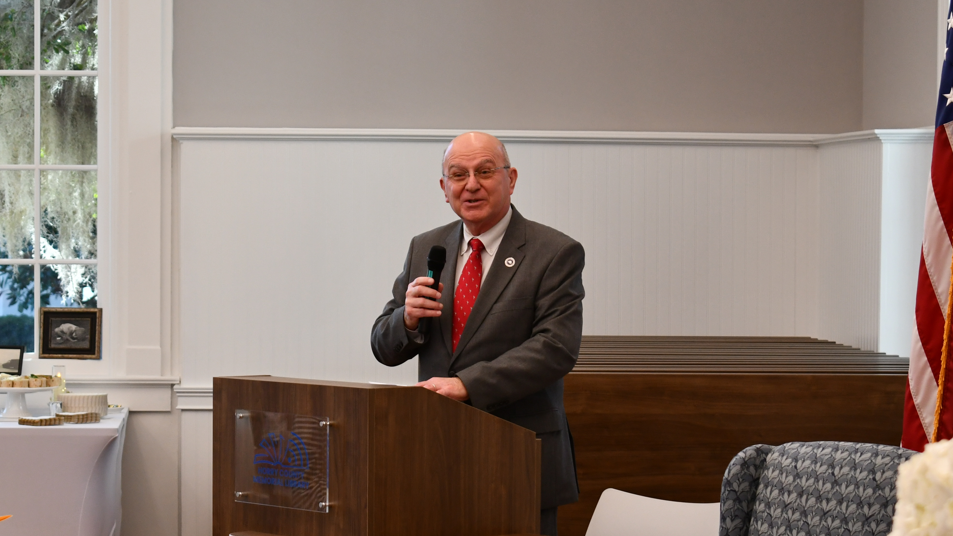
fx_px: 3057
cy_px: 326
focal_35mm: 121
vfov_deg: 10.0
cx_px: 475
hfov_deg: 17.7
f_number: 5.6
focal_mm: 55
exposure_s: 1/200
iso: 800
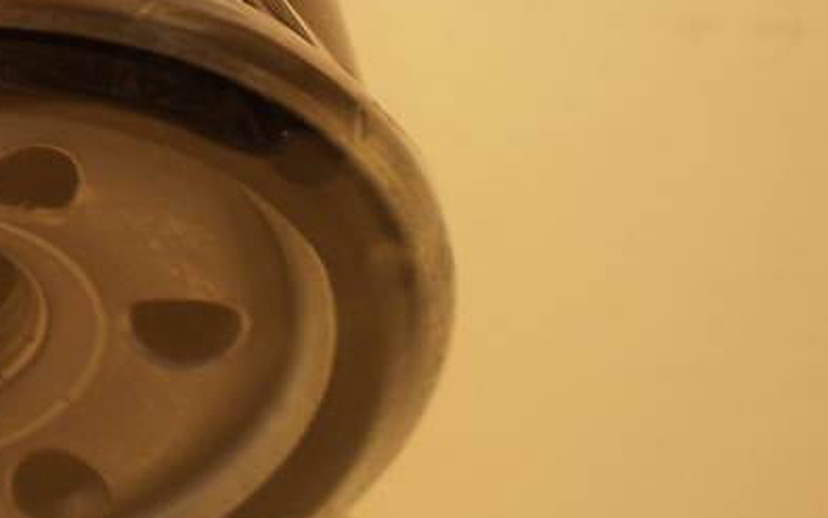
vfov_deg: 12.9
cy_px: -88
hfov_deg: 20.2
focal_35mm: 99
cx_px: -31
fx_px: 2234
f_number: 3.1
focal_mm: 6.3
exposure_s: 1/30
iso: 100
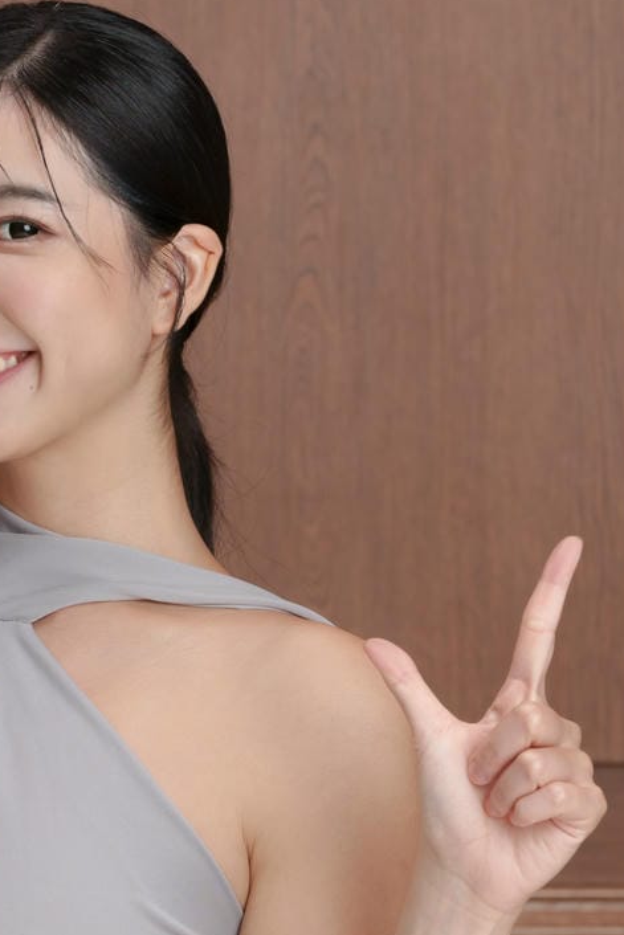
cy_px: 526
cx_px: -72
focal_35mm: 306
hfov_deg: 4.5
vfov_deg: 6.7
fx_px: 7951
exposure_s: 1/200
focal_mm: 120
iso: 320
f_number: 5.6
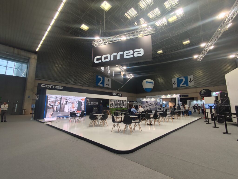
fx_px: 103
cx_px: 119
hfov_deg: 98.1
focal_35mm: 15
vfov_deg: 81.8
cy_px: 90
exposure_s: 1/50
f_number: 2.2
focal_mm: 1.65
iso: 76
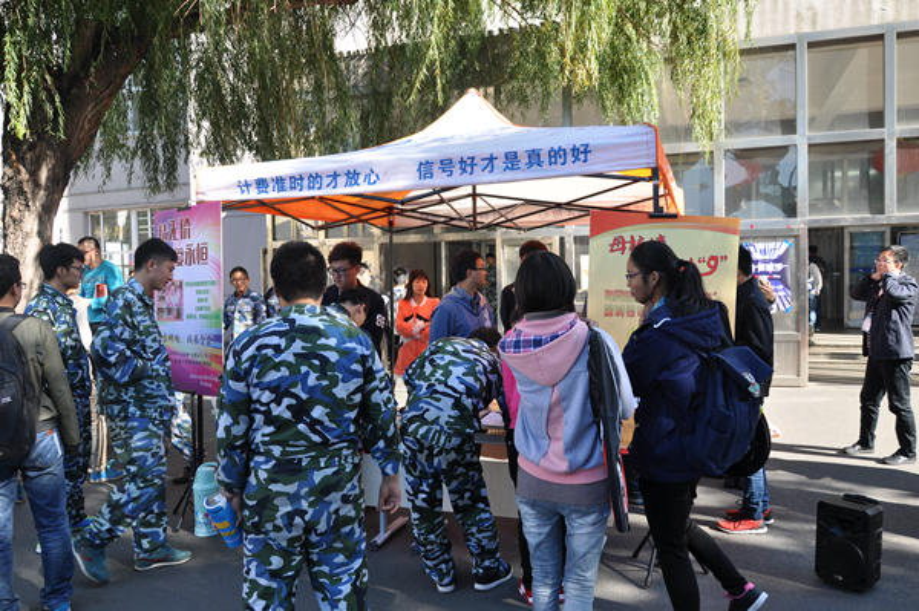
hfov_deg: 67.4
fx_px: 689
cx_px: 460
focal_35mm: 27
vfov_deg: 47.9
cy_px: 306
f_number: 5.6
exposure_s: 1/125
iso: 200
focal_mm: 18
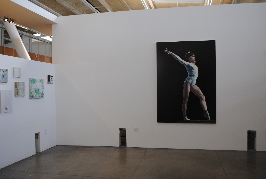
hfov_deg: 57.1
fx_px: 244
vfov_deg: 40.1
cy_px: 90
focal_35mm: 33
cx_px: 133
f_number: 4
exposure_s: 1/60
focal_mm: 22
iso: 200
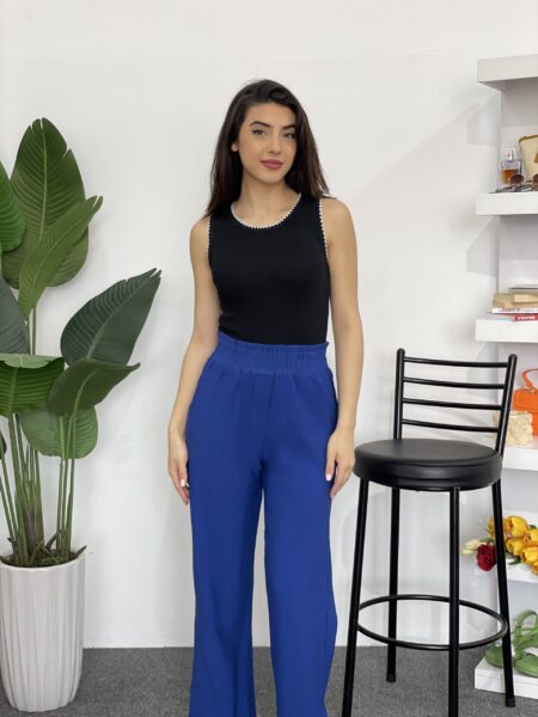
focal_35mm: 52
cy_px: 358
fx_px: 1078
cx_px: 269
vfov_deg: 36.8
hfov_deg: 28.0
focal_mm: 6
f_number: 2
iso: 64
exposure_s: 1/100
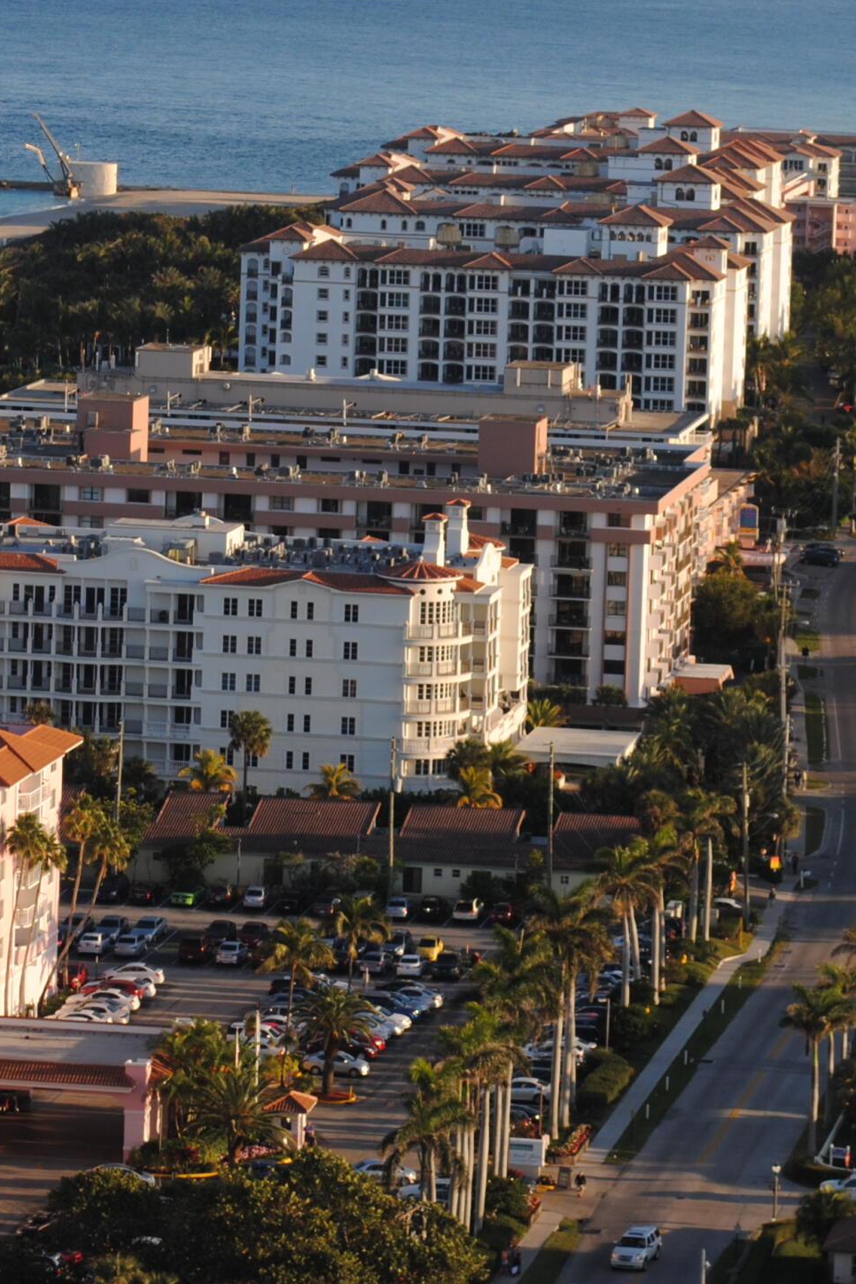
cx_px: 782
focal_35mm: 171
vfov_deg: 12.0
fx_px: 6100
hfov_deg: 8.0
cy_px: 438
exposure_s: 1/160
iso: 100
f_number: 6.3
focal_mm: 55
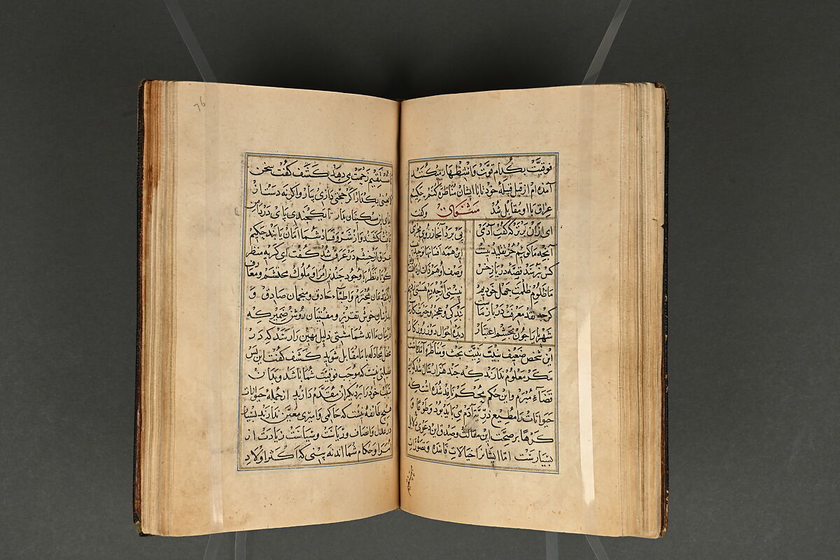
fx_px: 1330
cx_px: 420
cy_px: 280
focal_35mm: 57
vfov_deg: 23.8
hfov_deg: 35.1
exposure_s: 1/30
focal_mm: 57
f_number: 13
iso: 250
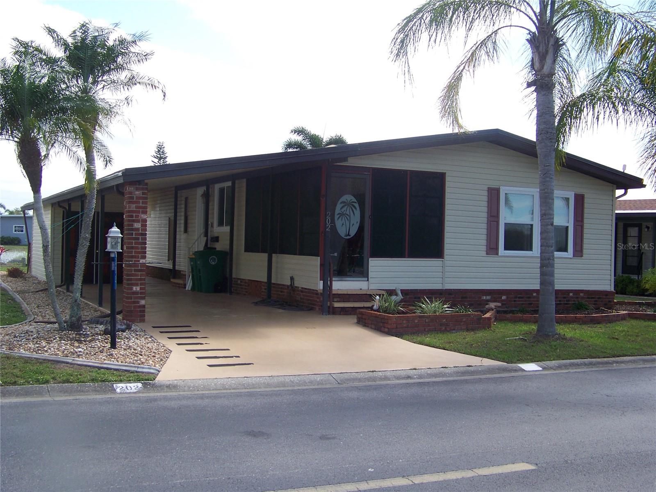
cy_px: 246
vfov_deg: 33.6
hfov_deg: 43.9
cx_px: 328
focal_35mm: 43
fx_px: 815
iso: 64
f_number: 2.8
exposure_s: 1/500
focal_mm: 6.75
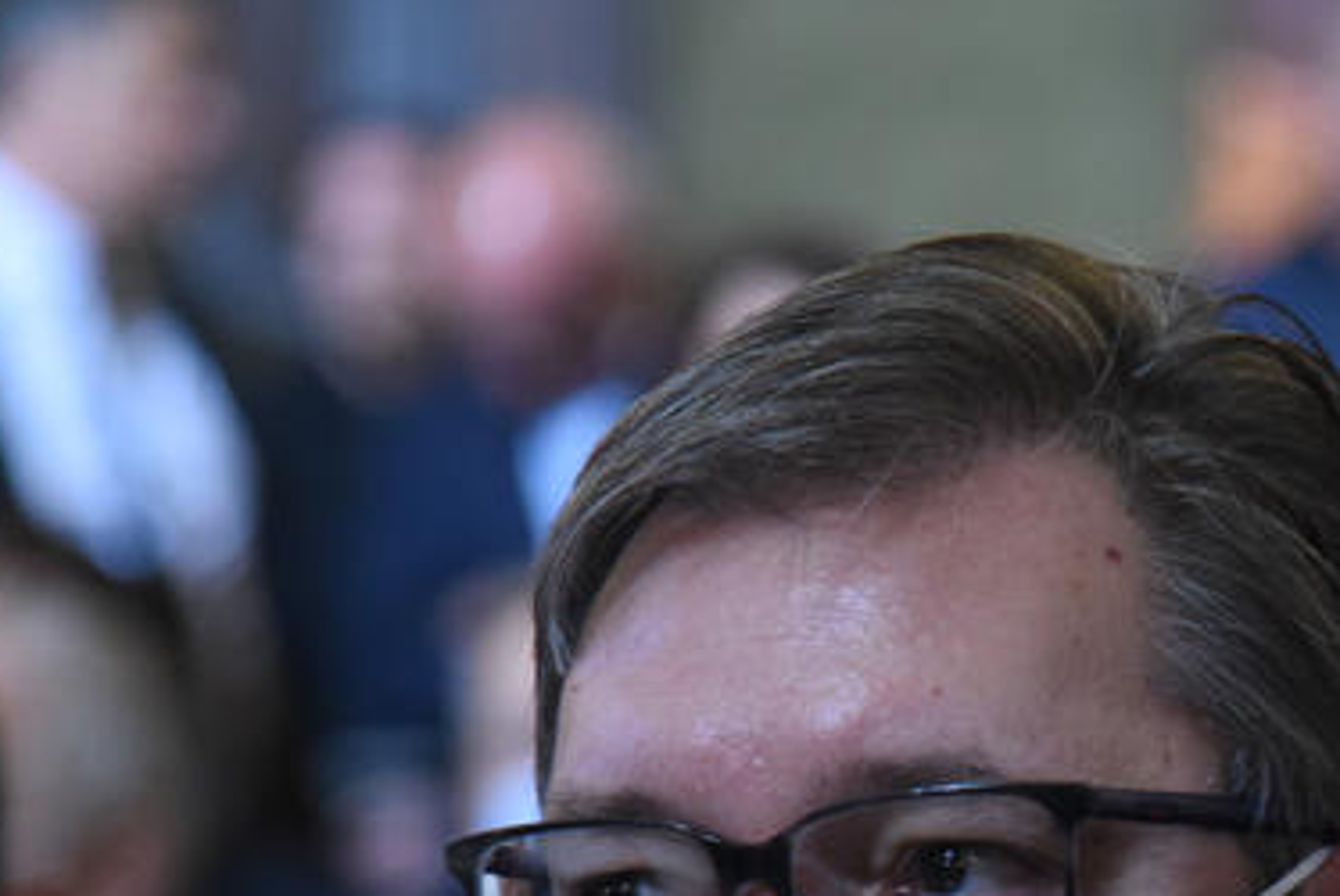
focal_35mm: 295
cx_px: 964
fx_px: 10989
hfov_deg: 7.0
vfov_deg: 4.7
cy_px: 1061
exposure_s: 1/200
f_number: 4
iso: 6400
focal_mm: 120
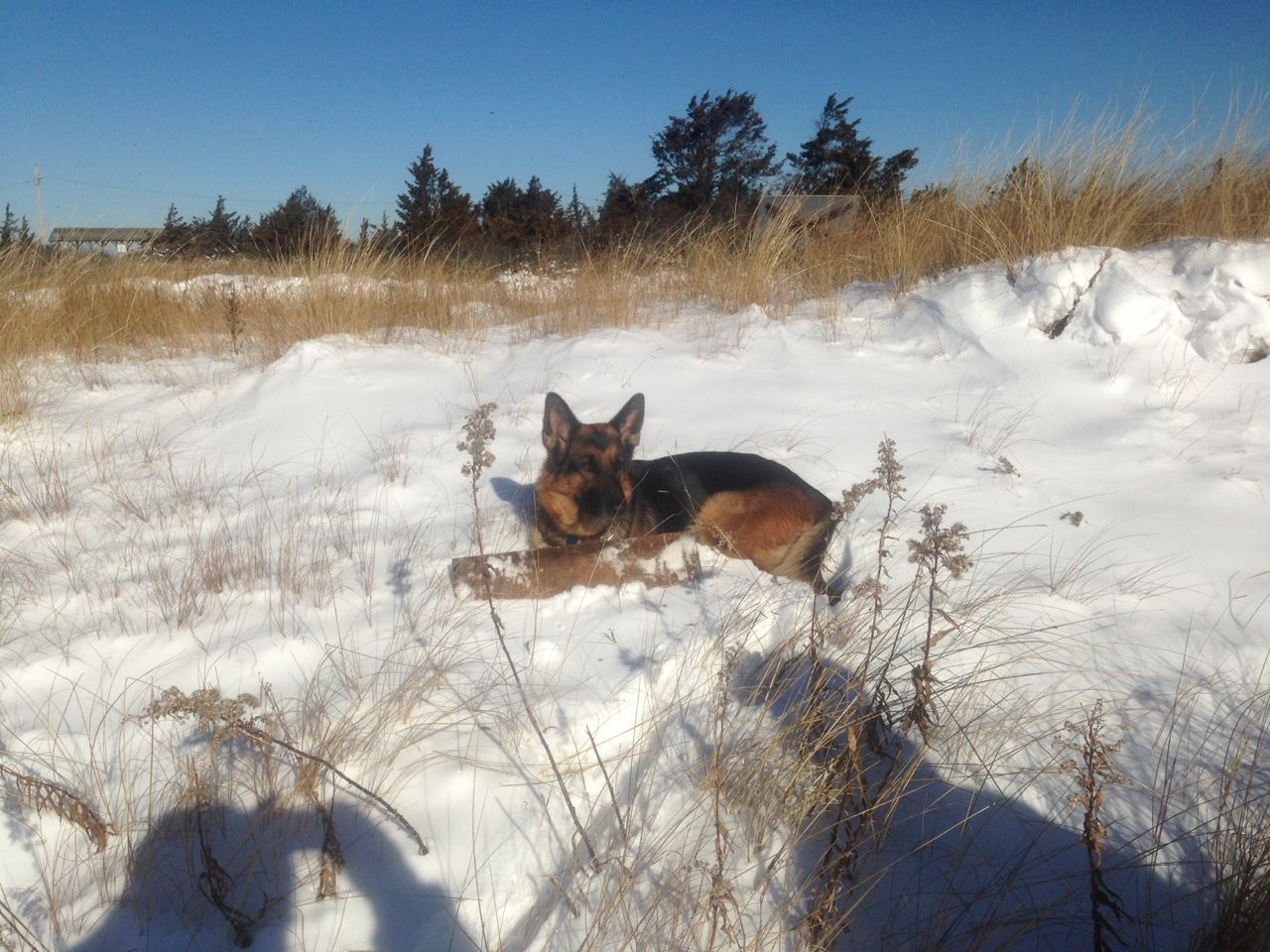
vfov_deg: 42.9
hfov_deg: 55.4
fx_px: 1211
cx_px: 635
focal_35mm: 33
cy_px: 476
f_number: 2.4
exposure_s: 1/4926
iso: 50
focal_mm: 4.12
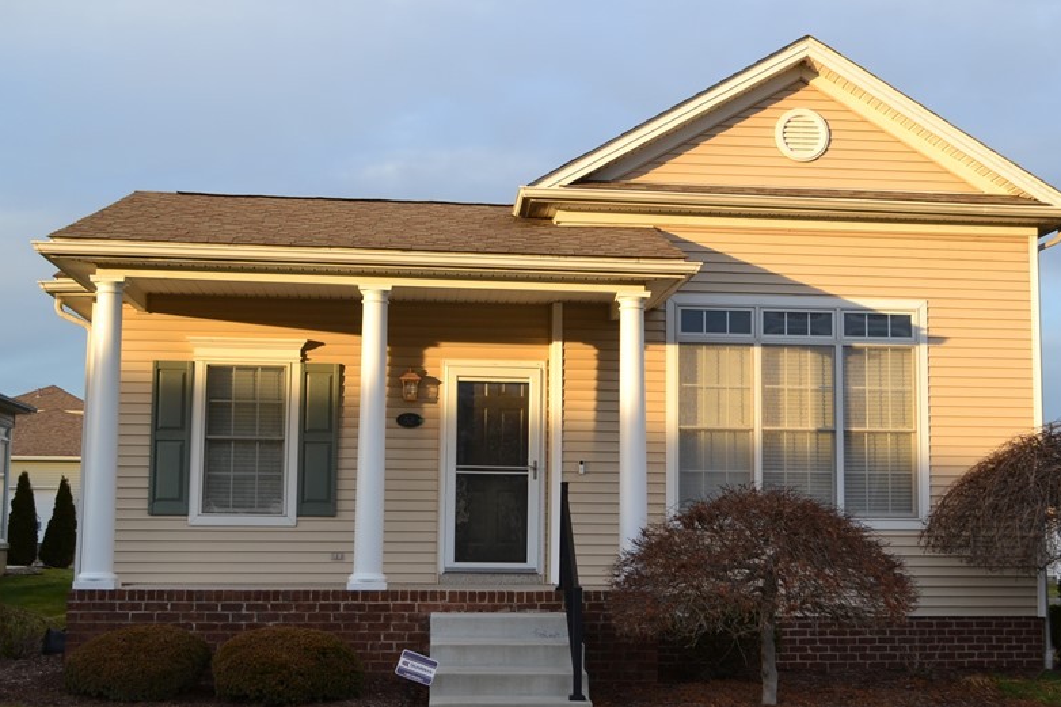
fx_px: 1473
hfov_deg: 39.5
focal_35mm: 50
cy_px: 399
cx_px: 601
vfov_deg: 27.0
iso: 180
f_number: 5.6
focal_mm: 24
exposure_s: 1/125
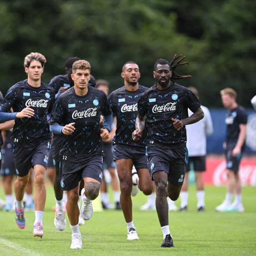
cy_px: 128
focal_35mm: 512
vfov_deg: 3.4
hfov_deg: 3.4
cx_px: 68
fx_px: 4284
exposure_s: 1/2000
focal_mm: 400
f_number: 3.5
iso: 400
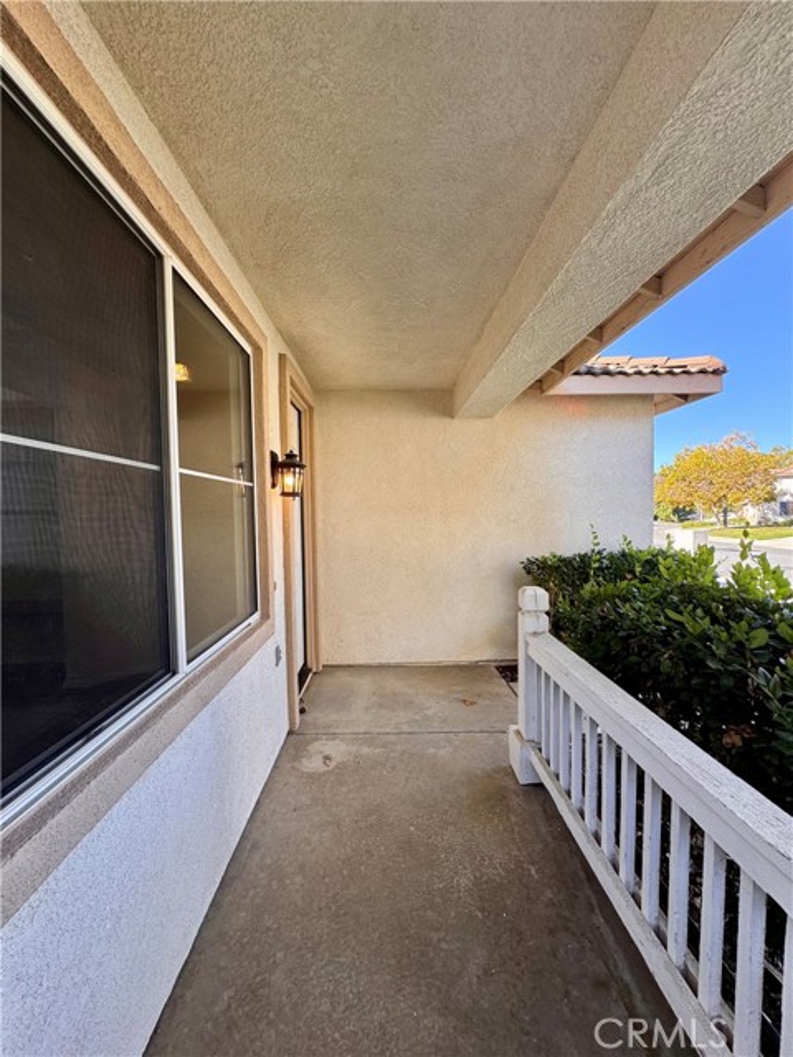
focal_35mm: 14
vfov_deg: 102.1
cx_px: 396
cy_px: 528
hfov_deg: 85.7
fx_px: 428
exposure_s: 1/139
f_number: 2.2
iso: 40
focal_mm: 2.22
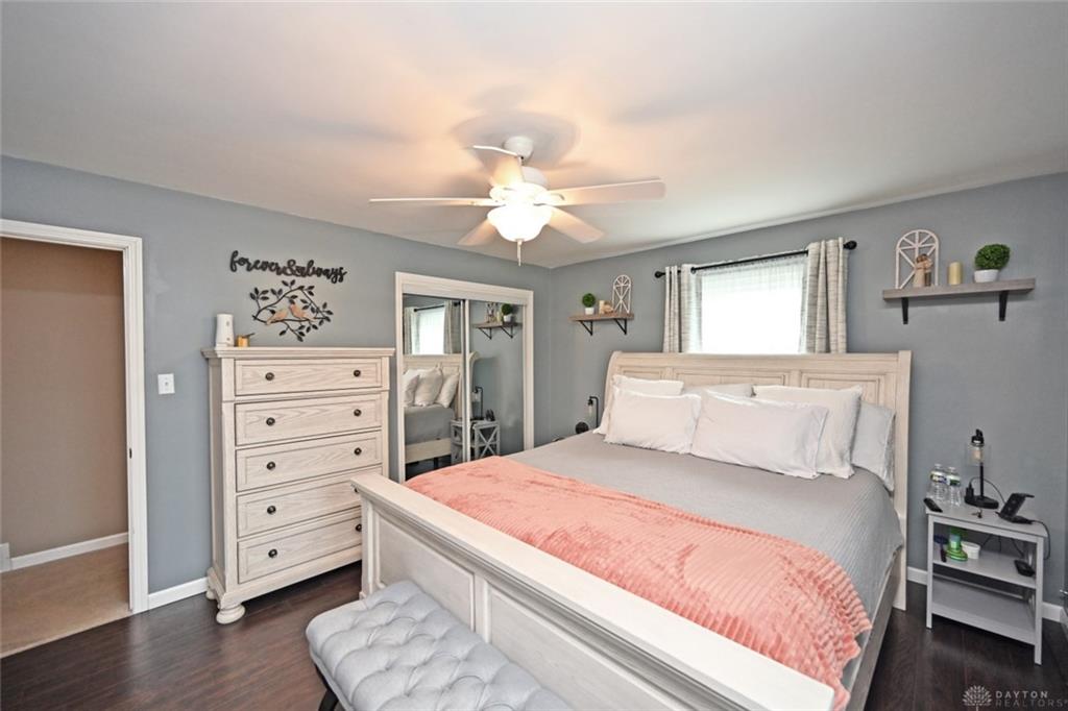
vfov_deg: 81.2
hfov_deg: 104.3
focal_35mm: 14
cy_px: 356
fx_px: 415
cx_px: 534
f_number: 4
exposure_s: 1/60
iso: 640
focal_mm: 14
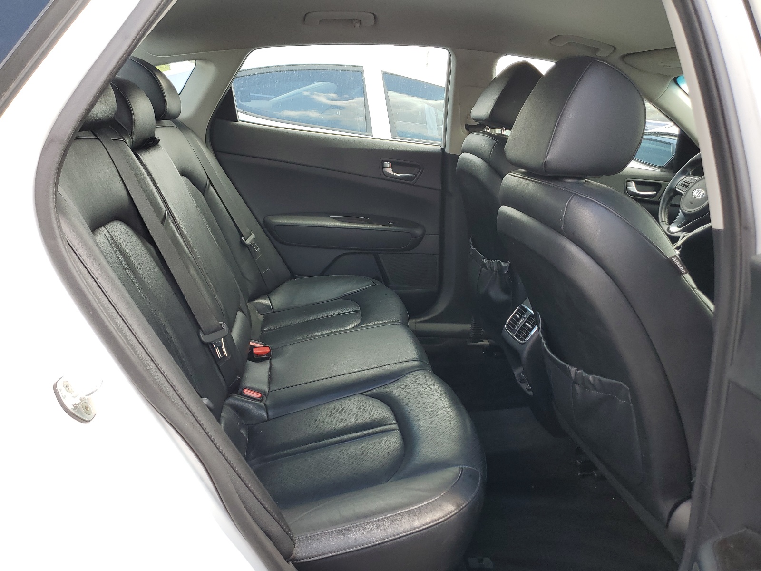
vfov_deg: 53.1
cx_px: 380
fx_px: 572
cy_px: 286
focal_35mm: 26
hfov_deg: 67.3
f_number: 1.5
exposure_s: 1/294
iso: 50
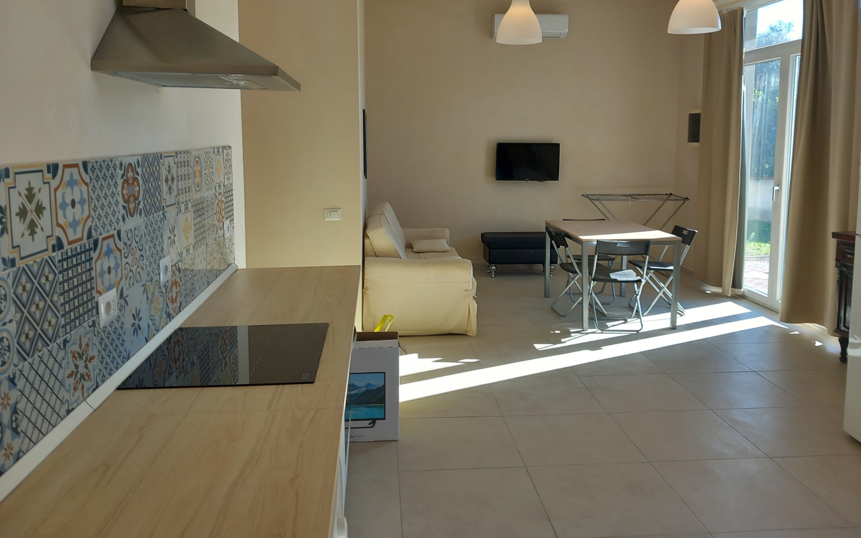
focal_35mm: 29
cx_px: 427
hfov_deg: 64.6
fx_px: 681
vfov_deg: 43.0
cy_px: 217
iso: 20
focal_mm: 4
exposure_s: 1/50
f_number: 1.8
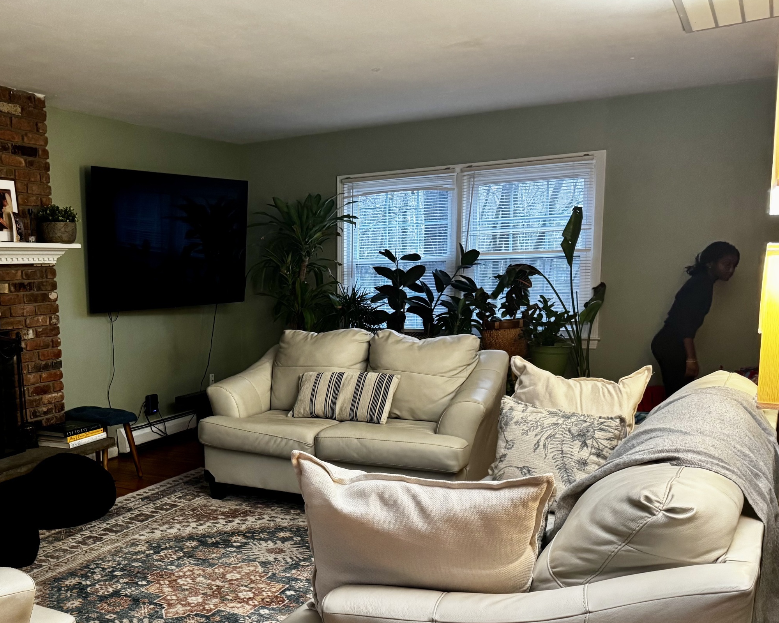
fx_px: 830
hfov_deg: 48.1
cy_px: 397
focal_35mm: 36
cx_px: 182
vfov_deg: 40.8
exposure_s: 1/60
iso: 800
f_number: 1.78
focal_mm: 6.76
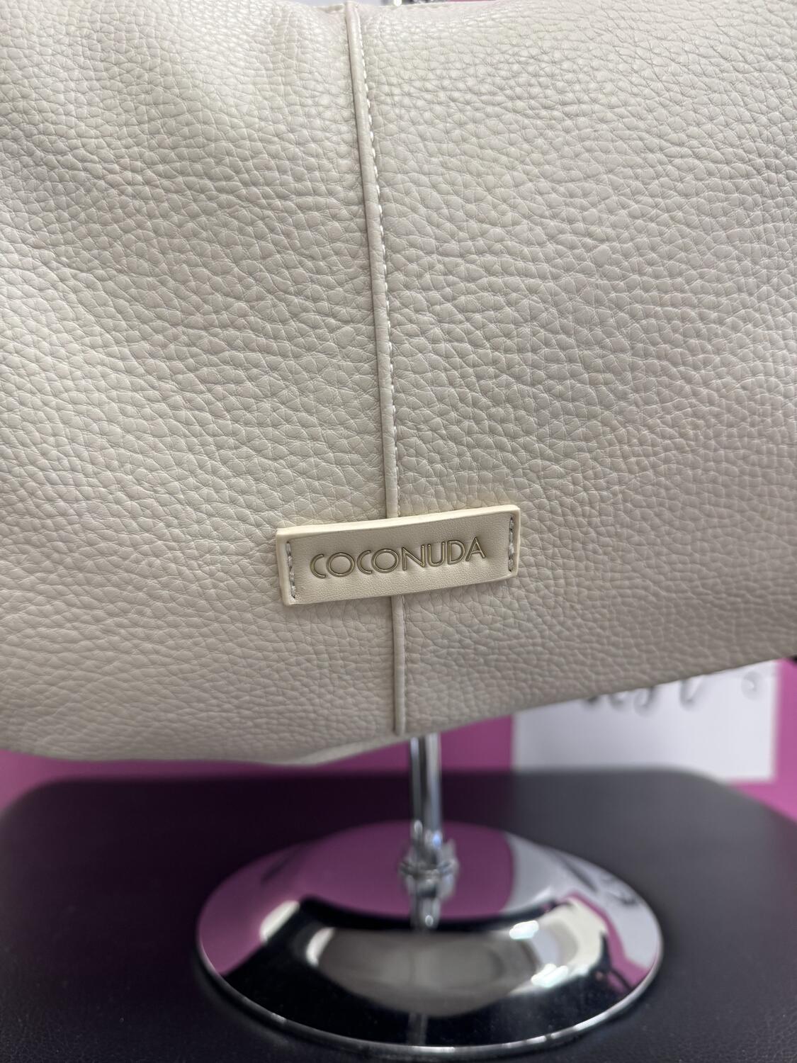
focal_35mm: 24
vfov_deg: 71.6
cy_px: 532
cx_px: 398
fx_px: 737
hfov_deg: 56.8
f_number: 1.78
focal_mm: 6.76
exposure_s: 1/100
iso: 160
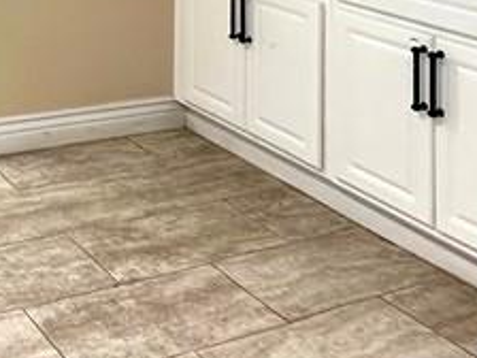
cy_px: -224
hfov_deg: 27.7
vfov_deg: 19.2
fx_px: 882
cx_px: -45
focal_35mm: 64
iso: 250
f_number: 2.2
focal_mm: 2.22
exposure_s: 1/120
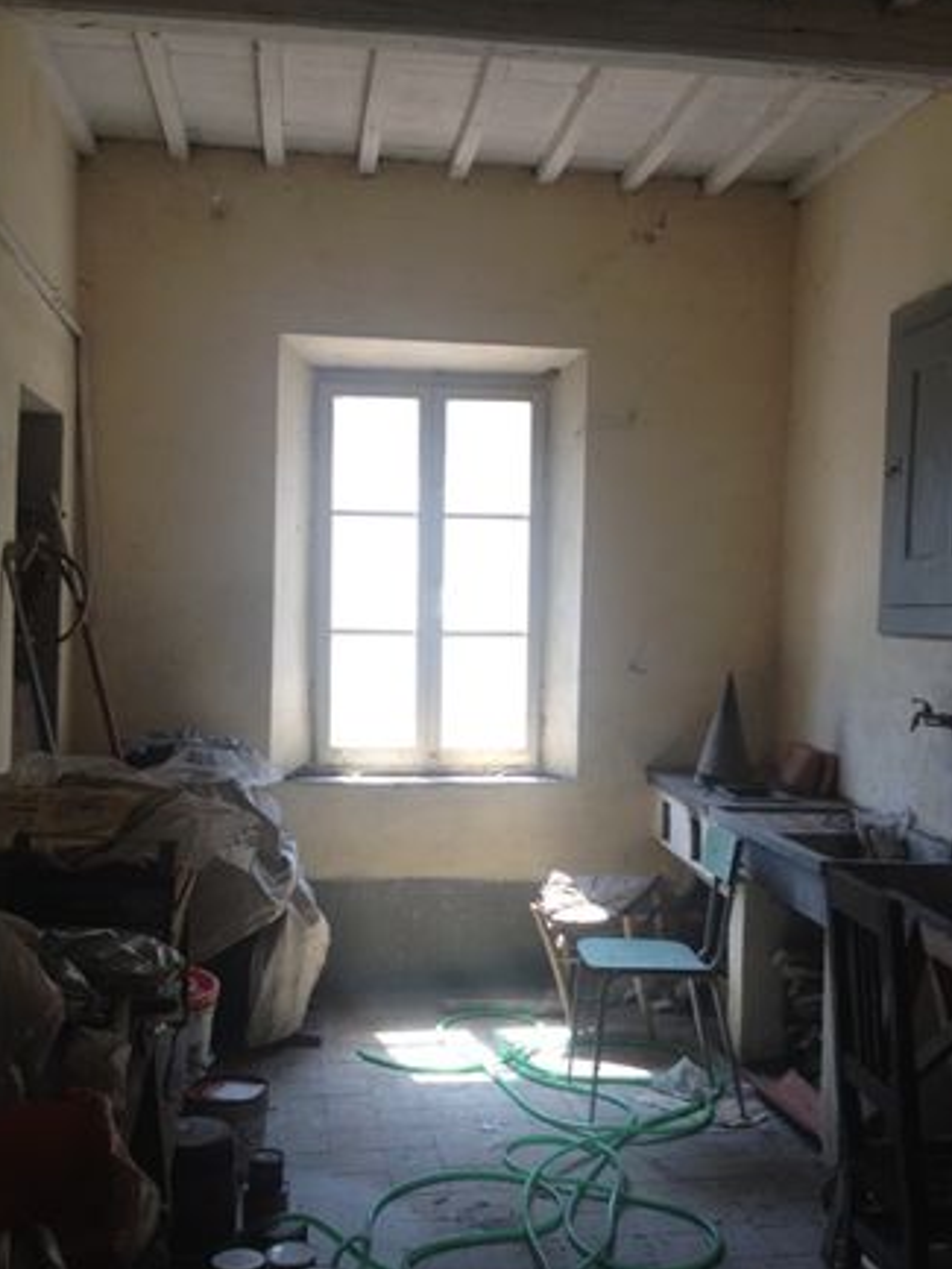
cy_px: 648
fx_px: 1576
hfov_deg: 33.6
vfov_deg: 43.8
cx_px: 505
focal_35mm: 43
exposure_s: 1/120
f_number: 2.4
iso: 80
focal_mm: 4.28
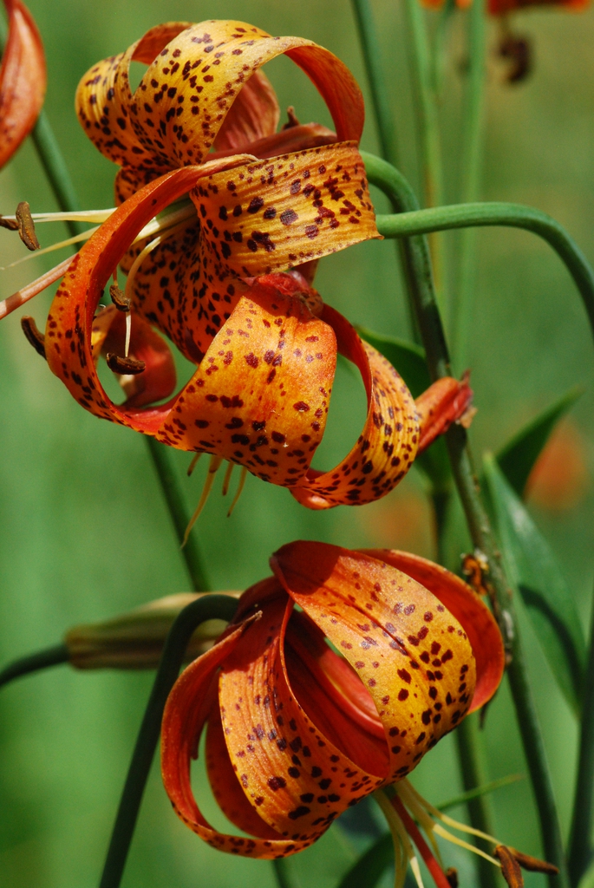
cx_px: 297
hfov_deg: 8.7
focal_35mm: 158
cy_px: 444
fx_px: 3889
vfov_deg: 13.0
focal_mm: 105
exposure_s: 1/640
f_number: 11
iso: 800
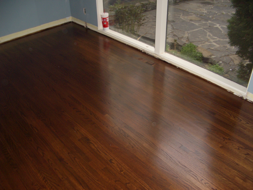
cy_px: 95
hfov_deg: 52.6
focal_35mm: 35
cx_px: 126
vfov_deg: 40.7
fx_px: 256
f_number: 2.6
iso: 100
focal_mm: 5.8
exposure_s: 1/60
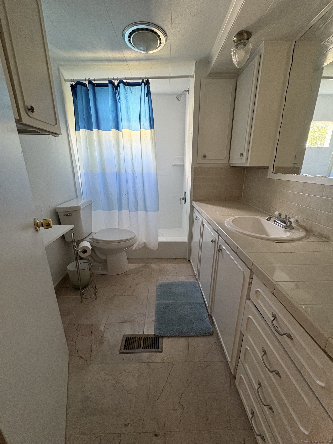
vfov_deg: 102.1
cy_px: 222
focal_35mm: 14
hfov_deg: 85.7
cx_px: 166
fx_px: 180
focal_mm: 2.22
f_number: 2.2
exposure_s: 1/61
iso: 200
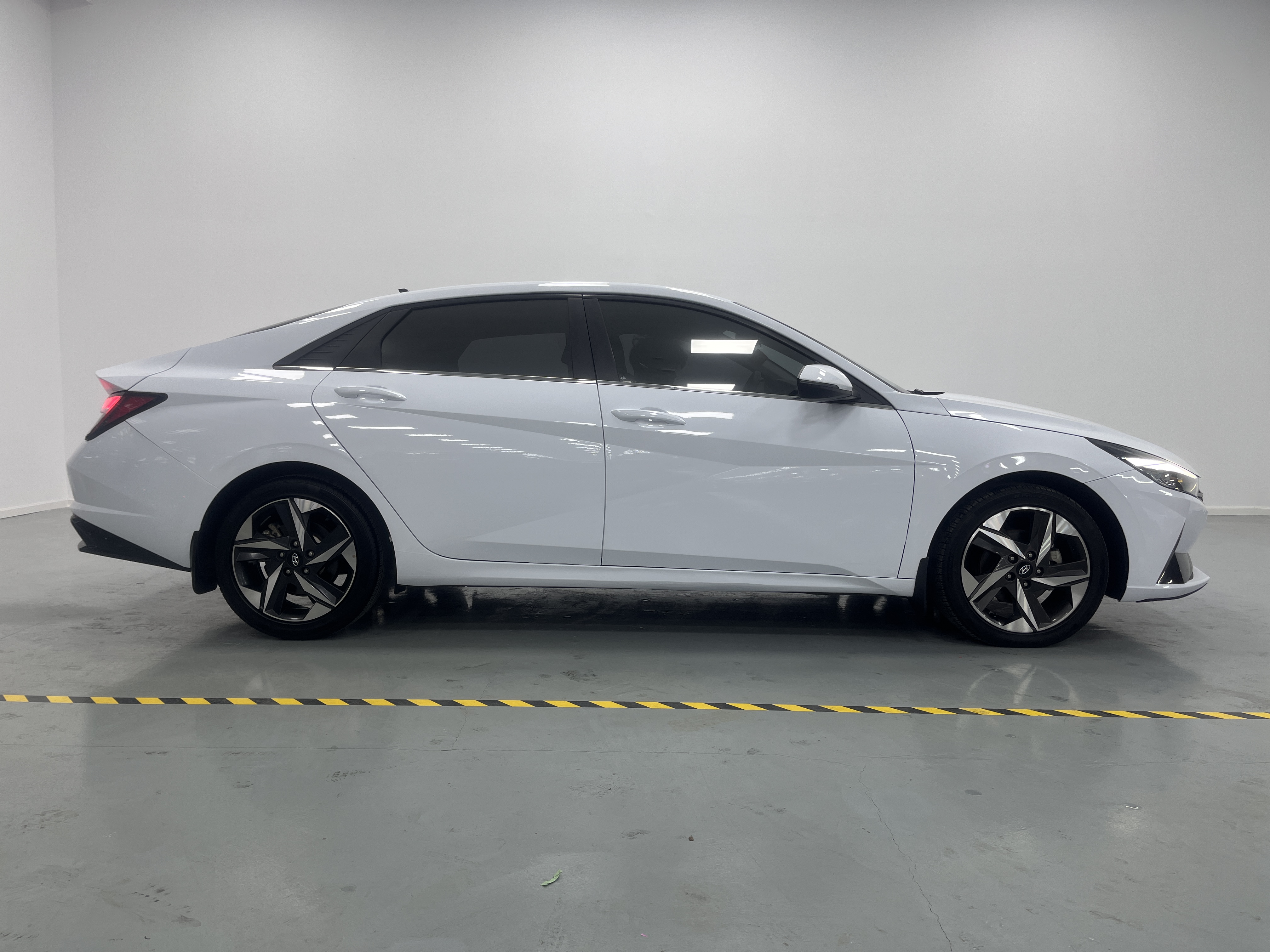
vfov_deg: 53.1
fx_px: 954
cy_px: 476
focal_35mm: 26
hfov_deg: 67.3
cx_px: 635
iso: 32
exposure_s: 1/102
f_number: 1.6
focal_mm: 5.1
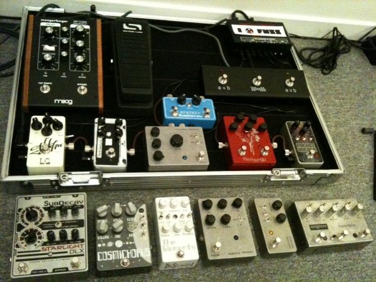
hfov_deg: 52.6
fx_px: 380
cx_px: 188
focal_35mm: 35
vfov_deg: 40.7
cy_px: 141
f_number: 2.8
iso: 800
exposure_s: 1/10
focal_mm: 3.85
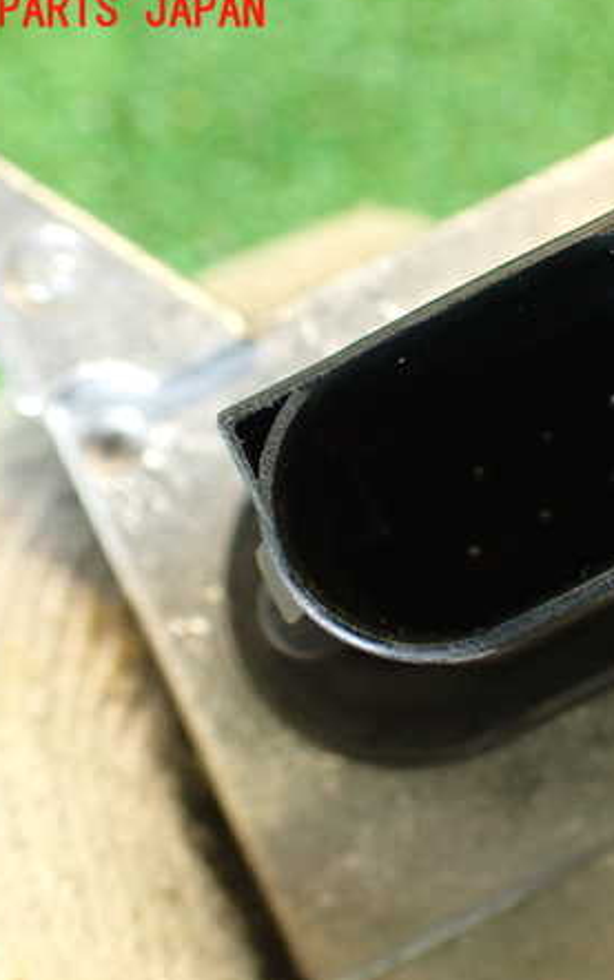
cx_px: 528
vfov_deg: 43.5
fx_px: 1229
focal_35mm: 46
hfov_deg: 27.3
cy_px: 483
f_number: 2.4
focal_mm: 5.79
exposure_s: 1/30
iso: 500
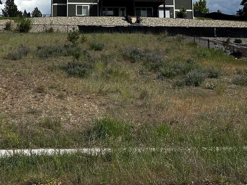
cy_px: 7
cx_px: -13
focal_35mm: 56
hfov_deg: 31.2
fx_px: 399
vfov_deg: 25.0
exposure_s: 1/7042
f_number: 1.78
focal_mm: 6.86
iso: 80
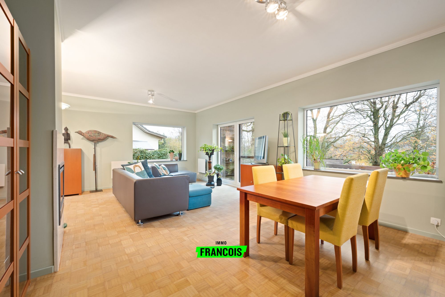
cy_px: 148
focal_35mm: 14
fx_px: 173
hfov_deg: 104.3
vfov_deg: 81.2
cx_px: 222
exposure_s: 3.2
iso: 250
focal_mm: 14
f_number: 11
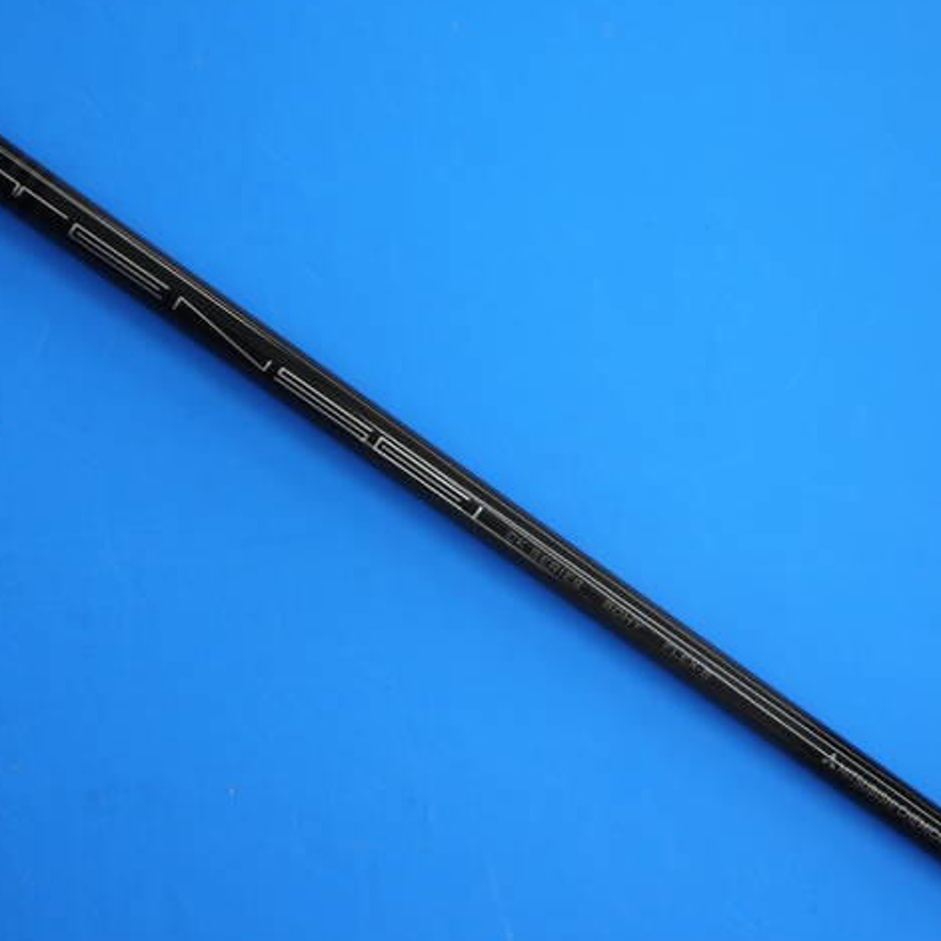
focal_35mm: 60
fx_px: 1845
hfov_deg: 28.6
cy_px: 470
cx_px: 386
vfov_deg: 28.6
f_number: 4.6
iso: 400
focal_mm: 25
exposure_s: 1/125
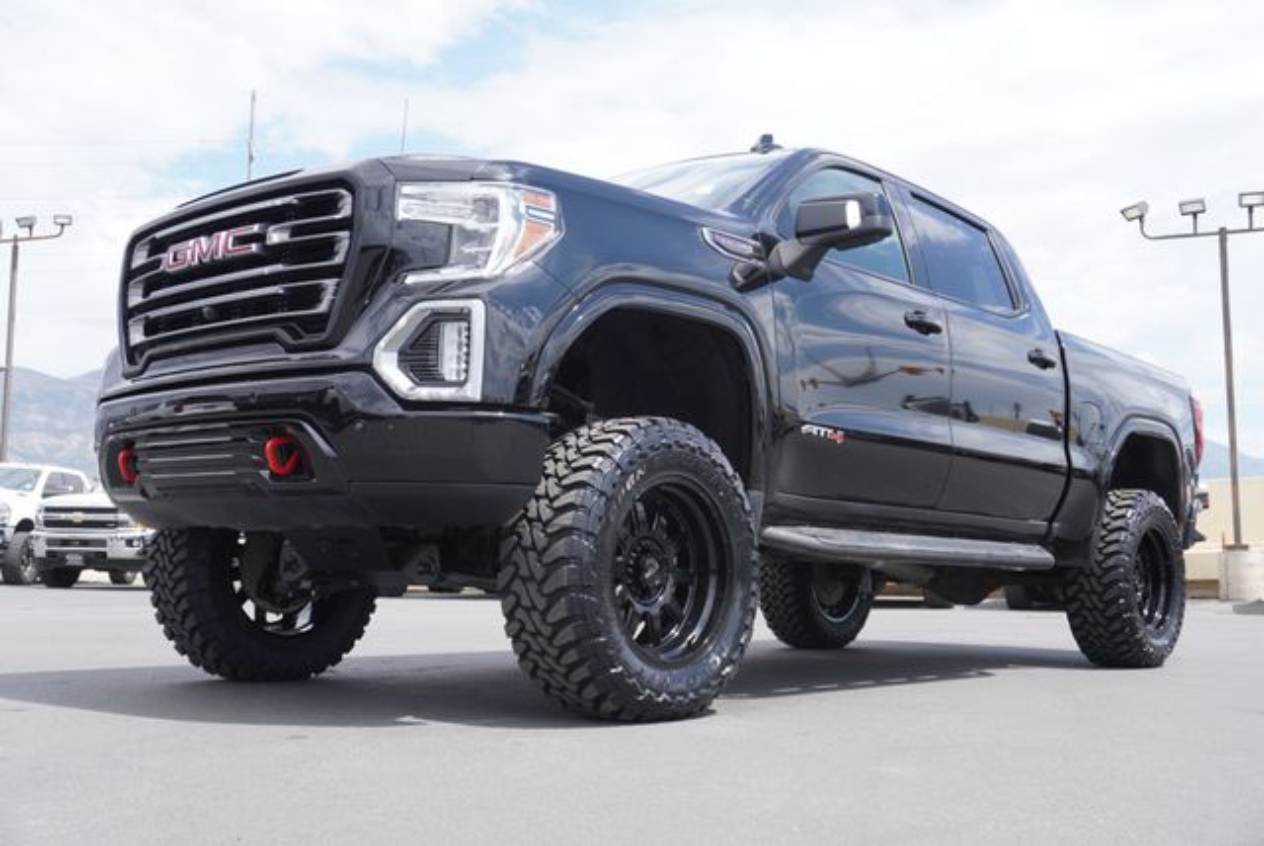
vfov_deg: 35.6
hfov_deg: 51.2
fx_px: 1318
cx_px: 632
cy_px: 423
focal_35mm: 38
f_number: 7.1
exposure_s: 1/160
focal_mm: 25
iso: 100
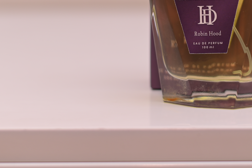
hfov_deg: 17.7
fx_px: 804
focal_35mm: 115
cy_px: -21
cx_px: 193
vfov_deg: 11.7
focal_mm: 50
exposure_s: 1/200
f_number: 2.8
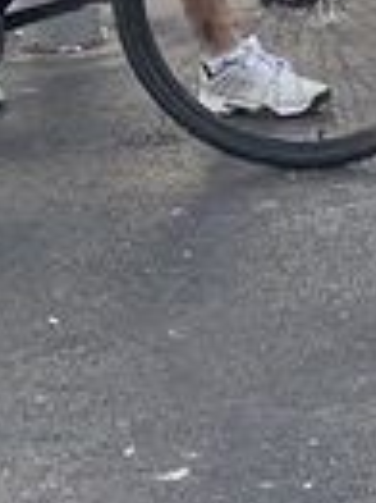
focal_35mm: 196
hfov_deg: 6.3
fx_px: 2843
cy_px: -65
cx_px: 1458
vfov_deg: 10.0
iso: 32
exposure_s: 1/653
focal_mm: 5.1
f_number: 1.6
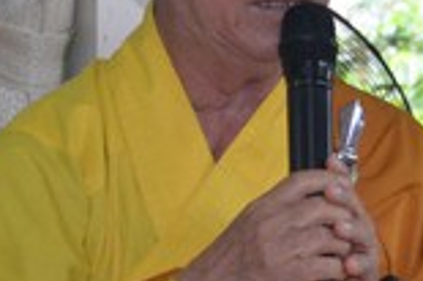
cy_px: 1
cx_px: 685
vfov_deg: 5.7
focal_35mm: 239
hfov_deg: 8.4
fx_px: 2805
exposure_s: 1/60
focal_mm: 38
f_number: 4.5
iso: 640
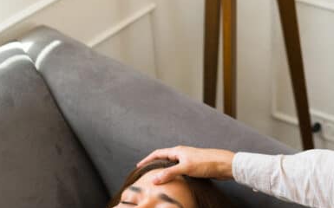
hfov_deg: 21.6
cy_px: 195
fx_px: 864
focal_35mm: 95
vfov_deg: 13.6
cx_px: 272
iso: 400
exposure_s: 1/160
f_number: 1.8
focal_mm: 35
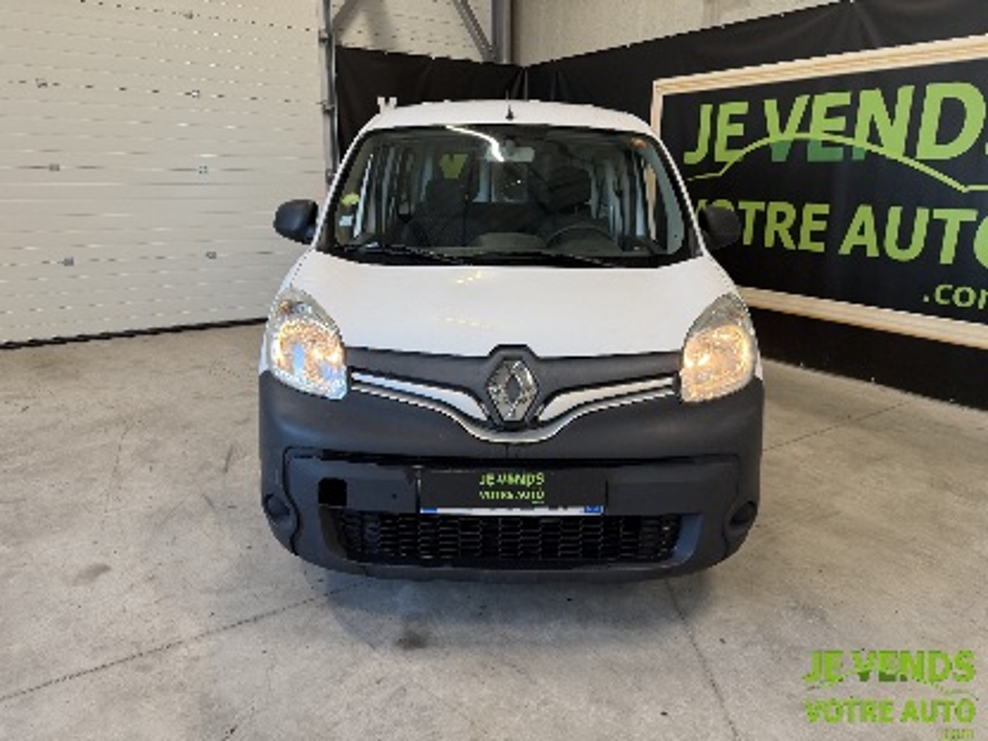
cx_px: 494
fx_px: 685
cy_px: 370
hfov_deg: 71.6
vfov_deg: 56.8
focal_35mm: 24
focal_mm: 6.76
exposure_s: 1/50
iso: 125
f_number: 1.78
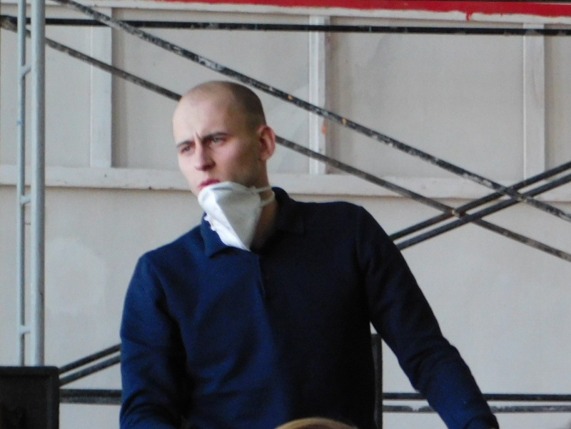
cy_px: 214
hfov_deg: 14.7
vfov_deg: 11.1
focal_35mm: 134
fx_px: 2210
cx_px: 286
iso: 450
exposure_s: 1/30
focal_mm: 23.7
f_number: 5
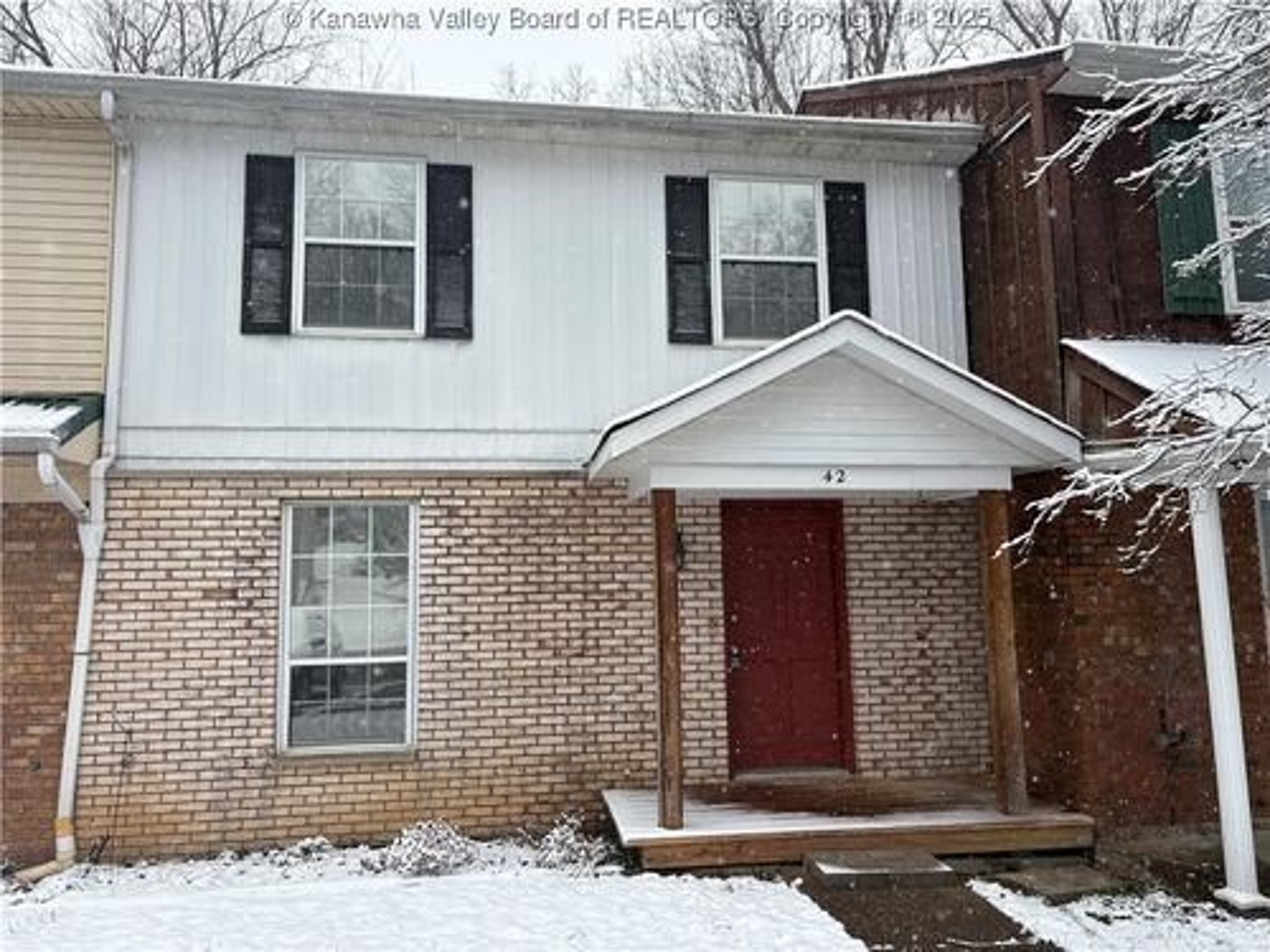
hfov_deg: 67.3
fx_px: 954
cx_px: 635
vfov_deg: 53.1
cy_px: 476
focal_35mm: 26
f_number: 1.6
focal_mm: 5.96
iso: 50
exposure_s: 1/987
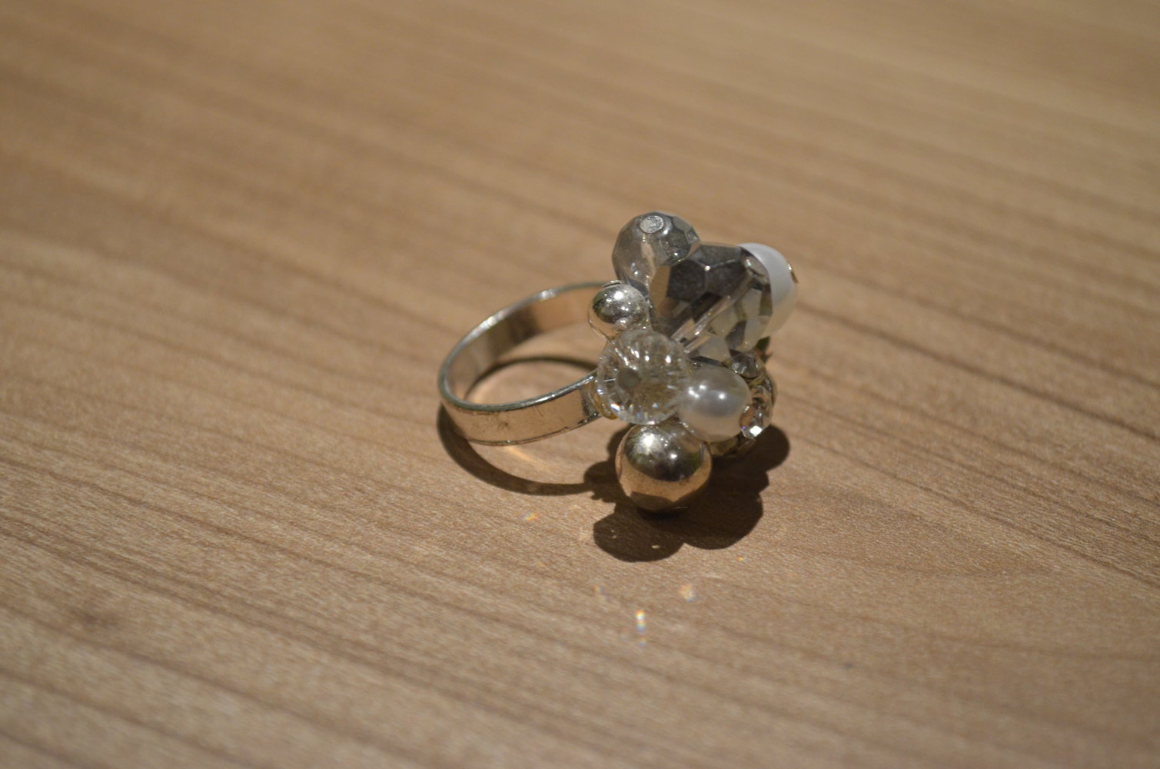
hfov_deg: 27.0
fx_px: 2412
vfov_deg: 18.1
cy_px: 384
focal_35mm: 75
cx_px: 580
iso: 1600
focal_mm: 50
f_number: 5.6
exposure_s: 1/40
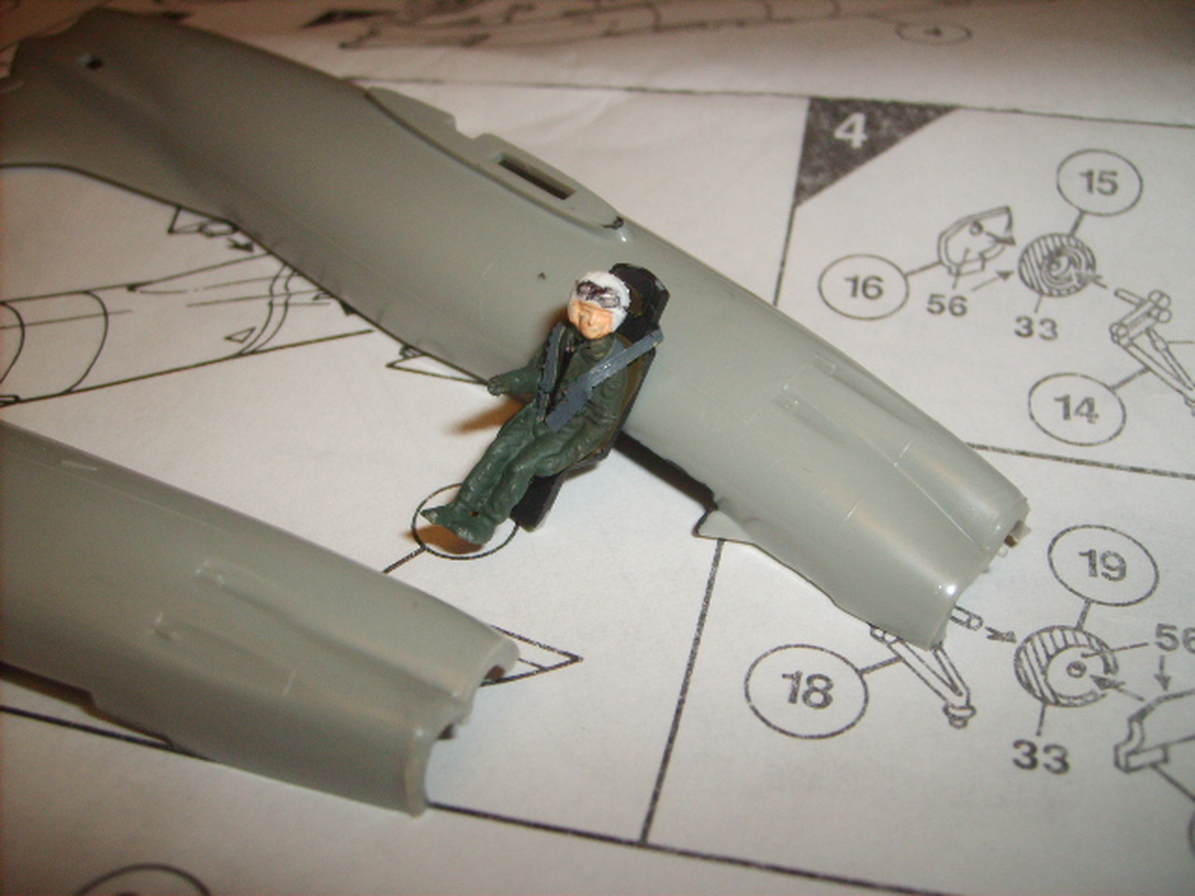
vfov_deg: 40.7
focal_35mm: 35
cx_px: 598
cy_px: 448
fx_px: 1208
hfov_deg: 52.6
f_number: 2.8
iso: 100
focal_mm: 5.8
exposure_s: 1/45
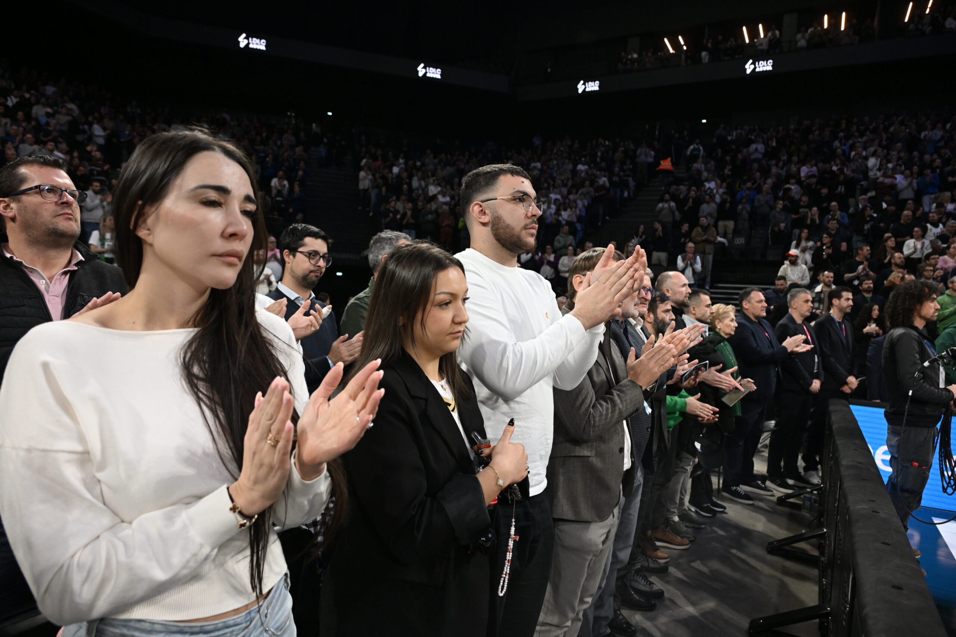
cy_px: 318
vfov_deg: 53.1
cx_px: 478
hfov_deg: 73.7
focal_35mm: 24
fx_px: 637
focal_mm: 24
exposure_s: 1/1000
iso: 3200
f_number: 4.5
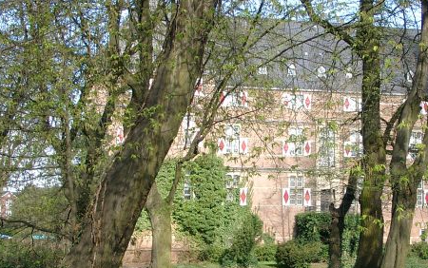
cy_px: 131
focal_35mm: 64
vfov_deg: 20.4
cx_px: 294
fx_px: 747
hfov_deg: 31.7
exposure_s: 1/151
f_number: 4
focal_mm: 7.13
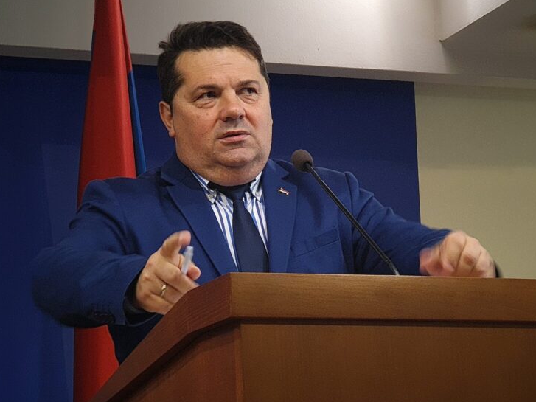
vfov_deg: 11.4
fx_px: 2013
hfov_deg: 15.2
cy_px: 197
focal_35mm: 130
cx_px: 274
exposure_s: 1/33
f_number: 3
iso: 200
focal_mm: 14.2
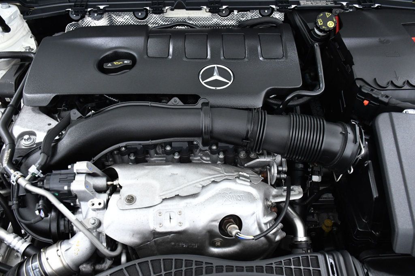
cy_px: 138
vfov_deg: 39.9
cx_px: 208
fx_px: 380
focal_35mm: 33
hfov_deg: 57.2
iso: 2500
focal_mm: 22
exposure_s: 1/100
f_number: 5
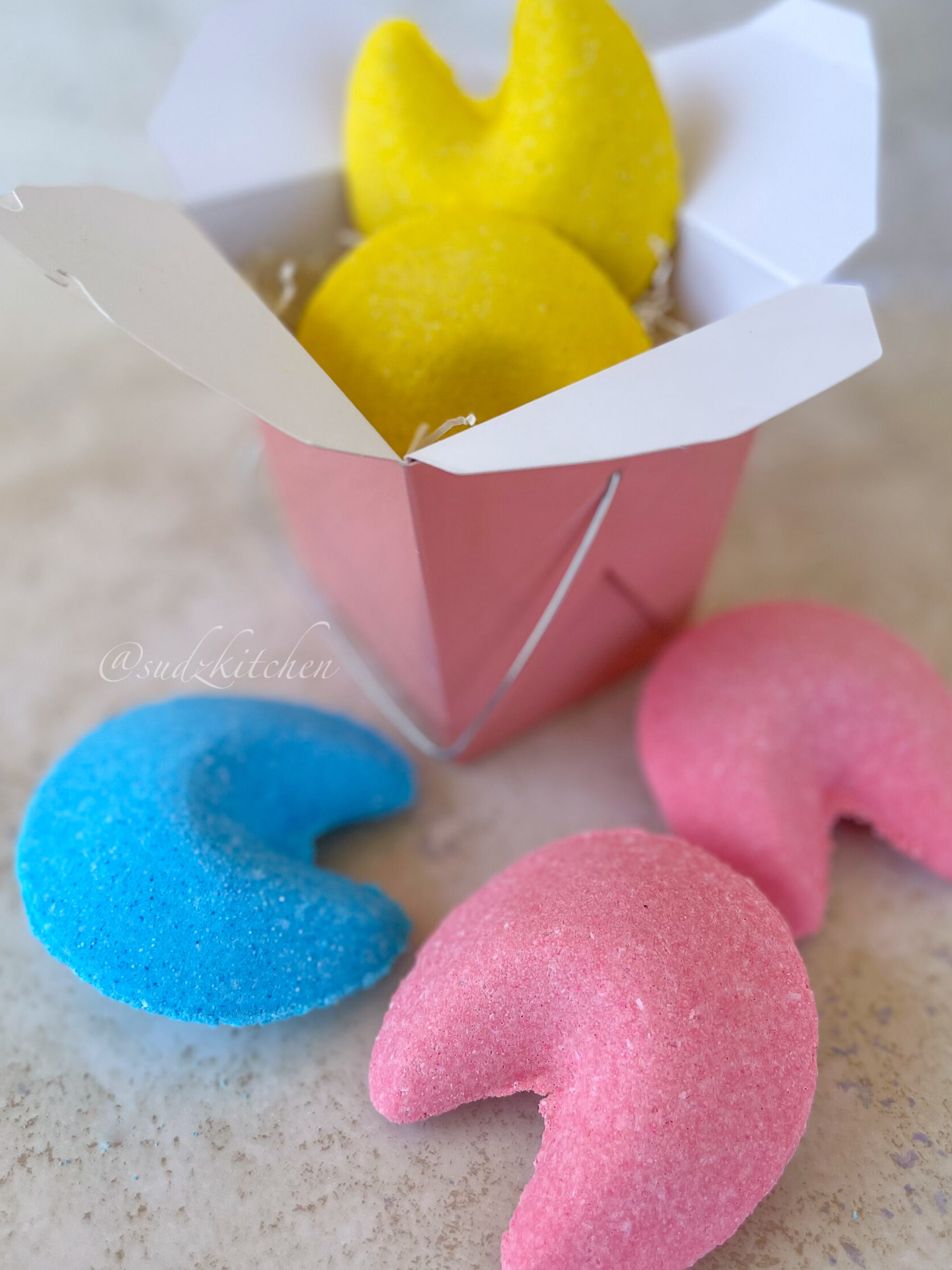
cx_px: 538
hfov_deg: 46.7
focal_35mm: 30
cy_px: 573
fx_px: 1100
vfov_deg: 59.9
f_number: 1.6
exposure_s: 1/953
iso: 32
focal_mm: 5.1
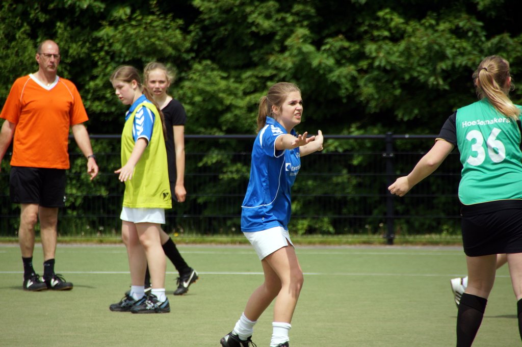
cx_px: 261
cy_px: 174
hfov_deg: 5.5
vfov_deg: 3.7
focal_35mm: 375
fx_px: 5433
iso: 200
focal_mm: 250
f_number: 6.3
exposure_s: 1/1000
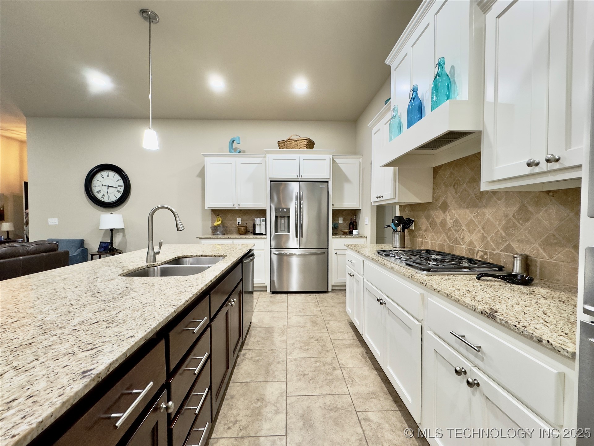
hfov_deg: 102.1
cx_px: 297
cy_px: 223
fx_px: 240
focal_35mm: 14
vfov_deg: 85.7
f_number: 2.2
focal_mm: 2.22
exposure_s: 1/60
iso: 160
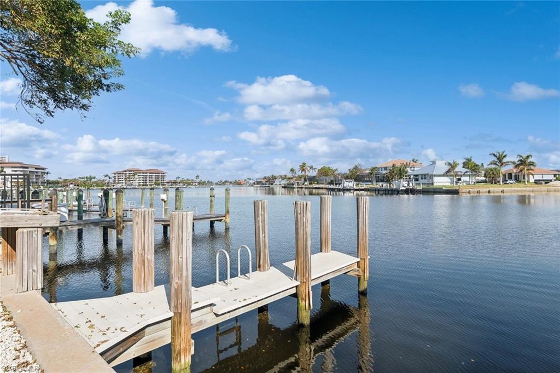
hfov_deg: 90.0
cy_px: 186
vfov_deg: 67.3
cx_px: 280
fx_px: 280
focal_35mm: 18
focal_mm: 12
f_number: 8
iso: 200
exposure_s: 1/1000
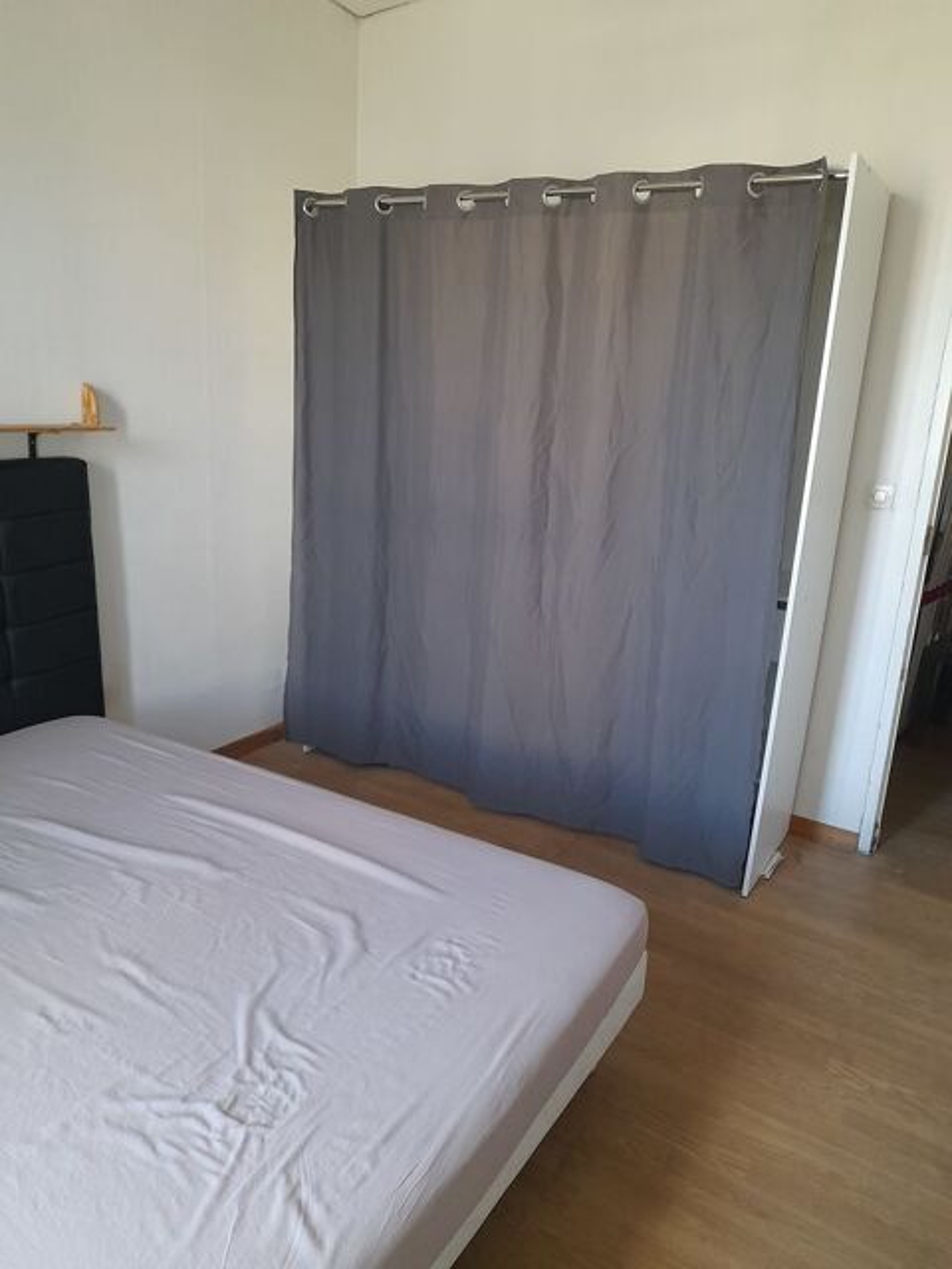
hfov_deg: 54.9
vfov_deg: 69.4
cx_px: 476
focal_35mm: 25
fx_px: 917
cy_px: 634
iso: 320
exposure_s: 1/33
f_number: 2
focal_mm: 4.6
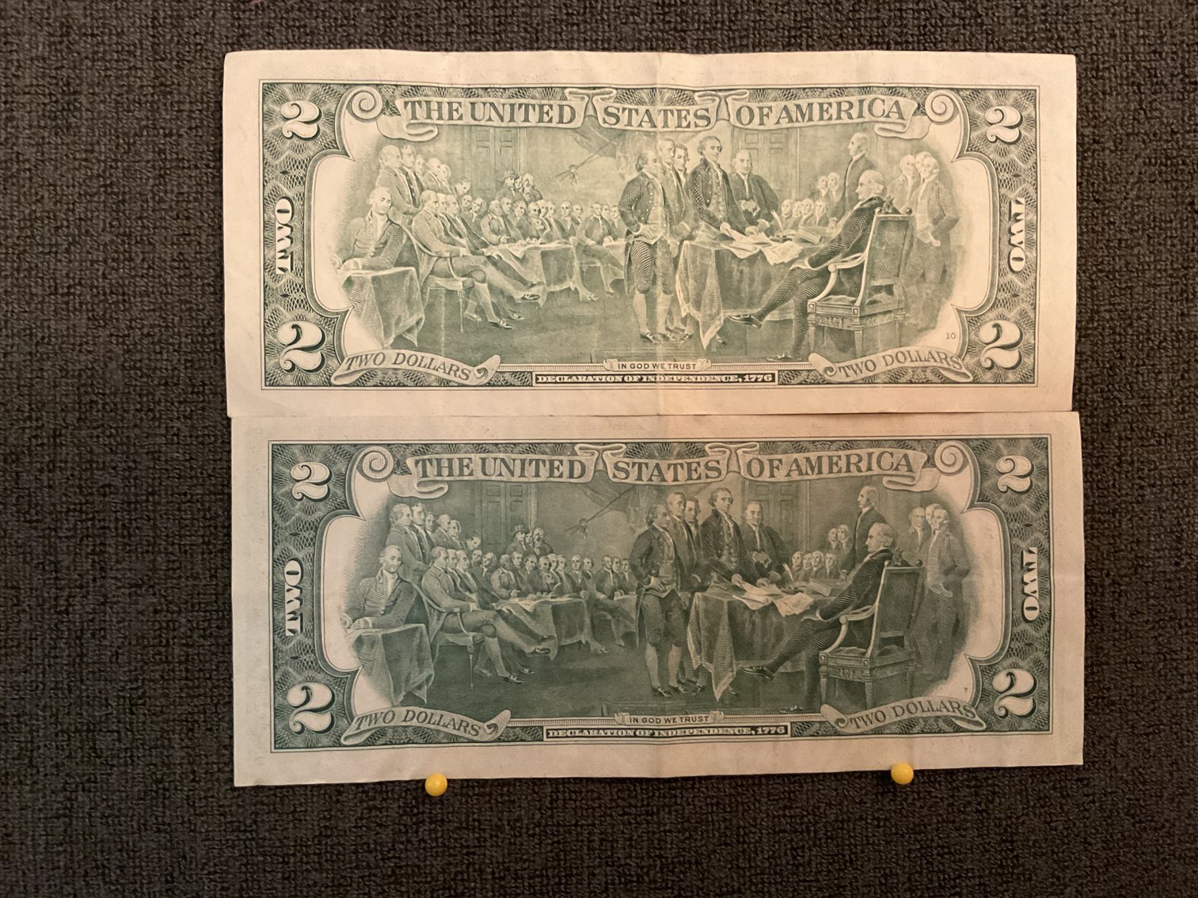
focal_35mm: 29
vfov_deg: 48.2
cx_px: 599
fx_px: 1004
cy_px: 449
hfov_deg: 61.7
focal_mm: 3
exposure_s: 1/30
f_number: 1.8
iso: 400
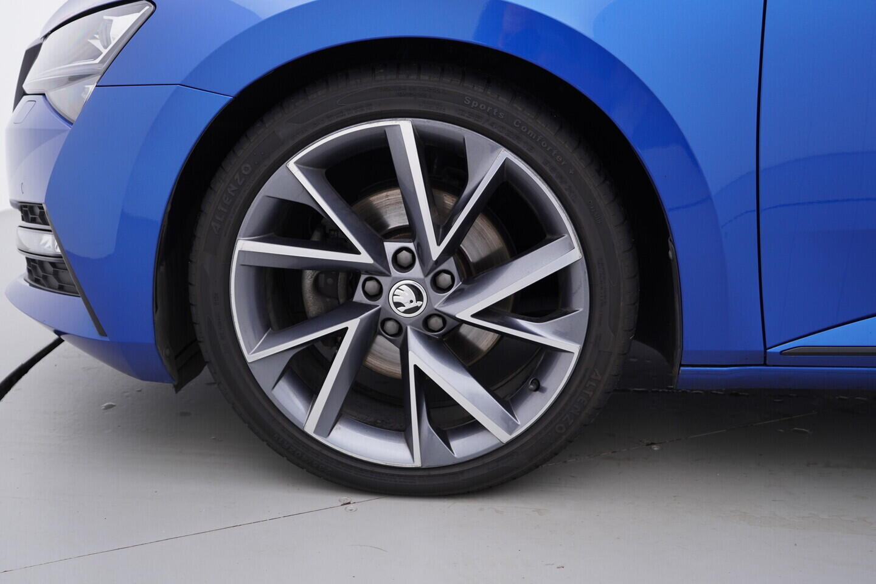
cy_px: 292
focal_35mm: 36
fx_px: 876
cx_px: 438
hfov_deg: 53.1
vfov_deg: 36.9
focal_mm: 24
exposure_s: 1/60
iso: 125
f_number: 3.5
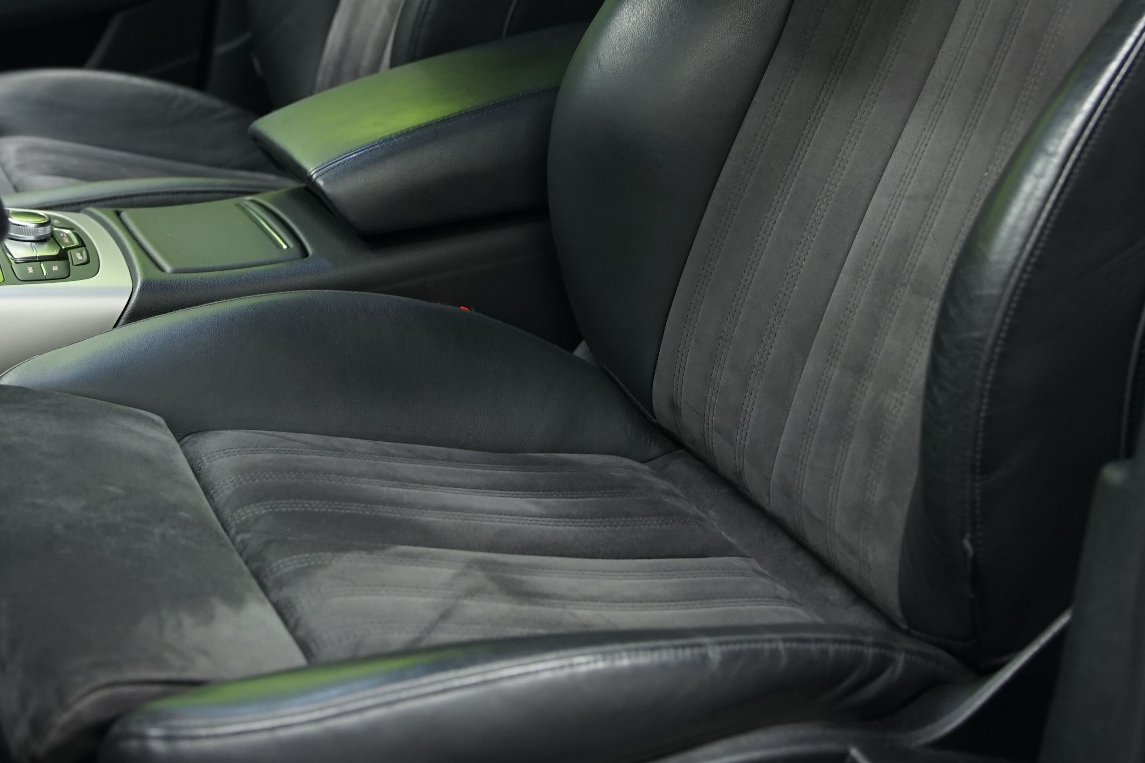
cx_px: 485
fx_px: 1813
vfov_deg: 22.9
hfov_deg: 35.0
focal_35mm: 57
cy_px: 25
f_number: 2.8
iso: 800
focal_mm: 29
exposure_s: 1/30
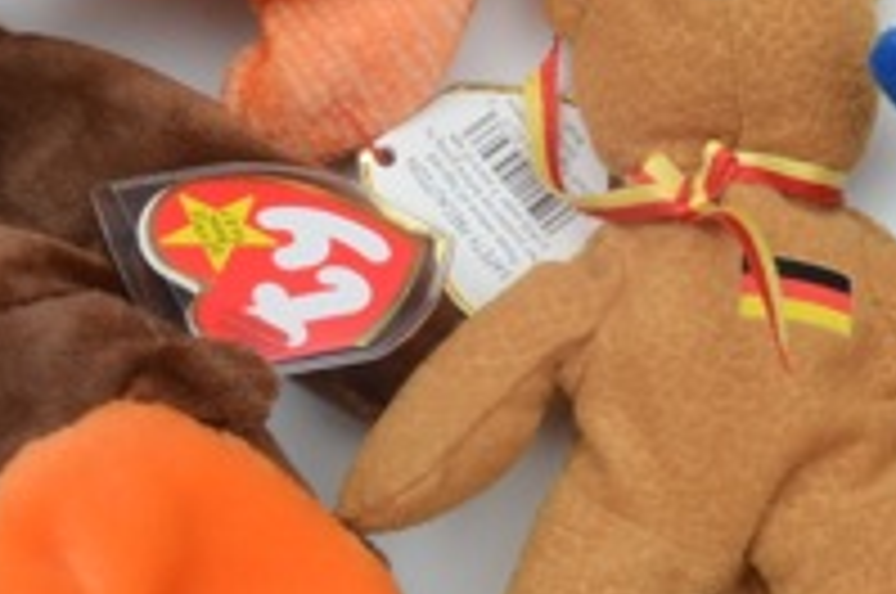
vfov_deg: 8.1
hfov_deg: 12.1
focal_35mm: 169
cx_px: 896
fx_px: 4190
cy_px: 86
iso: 320
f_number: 13
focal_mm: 35
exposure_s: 1/60
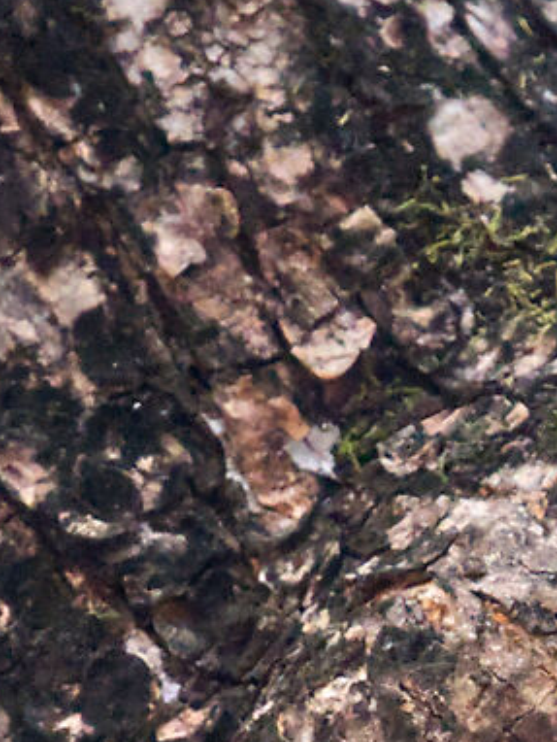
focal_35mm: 3624
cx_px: 672
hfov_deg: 0.4
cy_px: 1065
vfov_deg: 0.5
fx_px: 77664
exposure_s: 1/30
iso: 16000
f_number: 6.3
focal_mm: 600
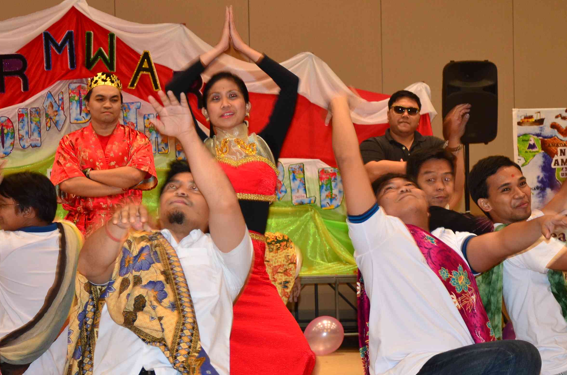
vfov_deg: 12.9
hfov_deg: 19.3
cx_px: 218
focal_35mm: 106
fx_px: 1663
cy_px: 220
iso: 500
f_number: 5
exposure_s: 1/15
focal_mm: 45
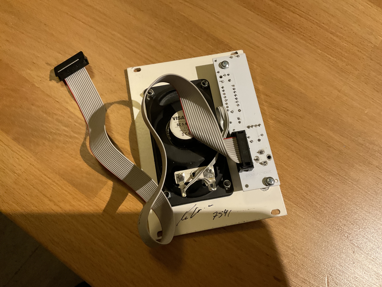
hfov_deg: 61.7
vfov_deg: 48.2
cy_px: 144
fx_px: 320
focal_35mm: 29
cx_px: 191
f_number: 1.8
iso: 200
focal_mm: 3
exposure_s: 1/50
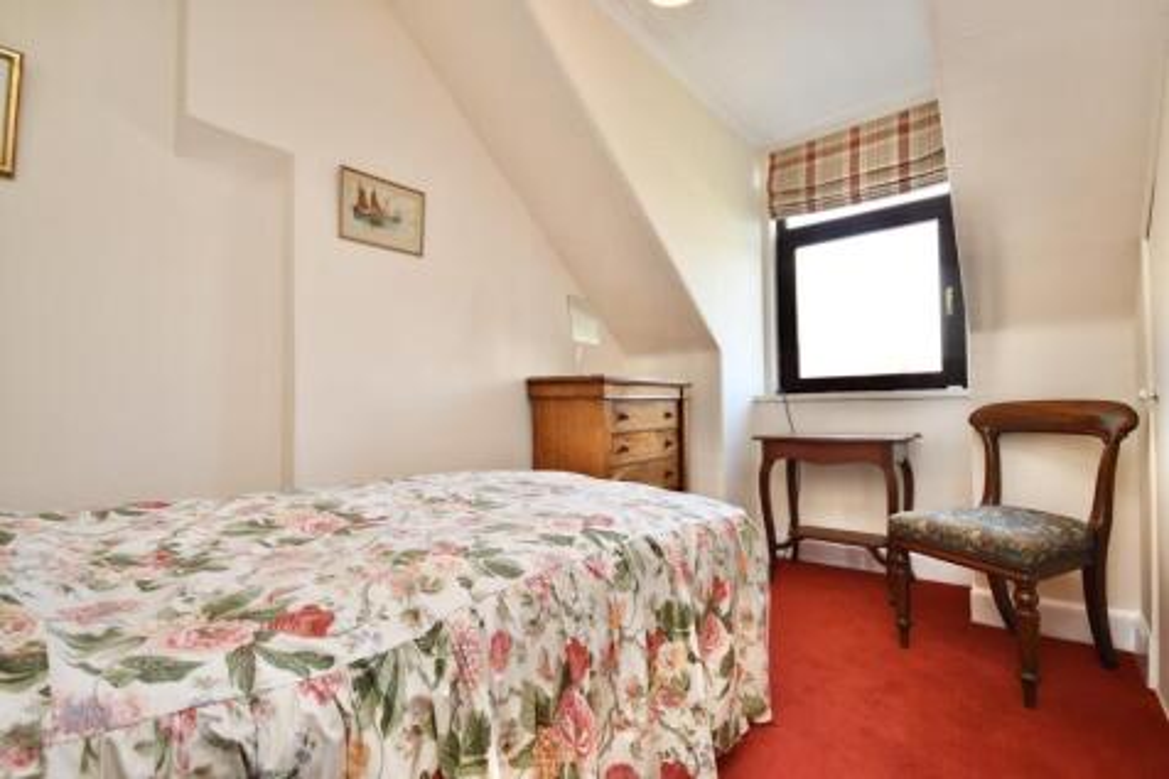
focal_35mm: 16
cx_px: 584
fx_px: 519
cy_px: 390
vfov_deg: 73.7
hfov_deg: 96.8
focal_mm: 11
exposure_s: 1/60
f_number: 4.2
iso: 200
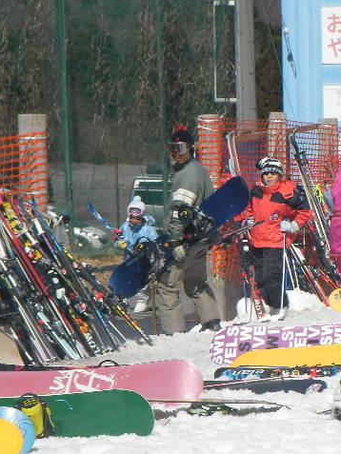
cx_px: 301
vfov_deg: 7.8
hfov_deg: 5.8
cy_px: 227
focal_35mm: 255
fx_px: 3348
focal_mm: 31.7
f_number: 5.3
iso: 50
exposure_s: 1/620
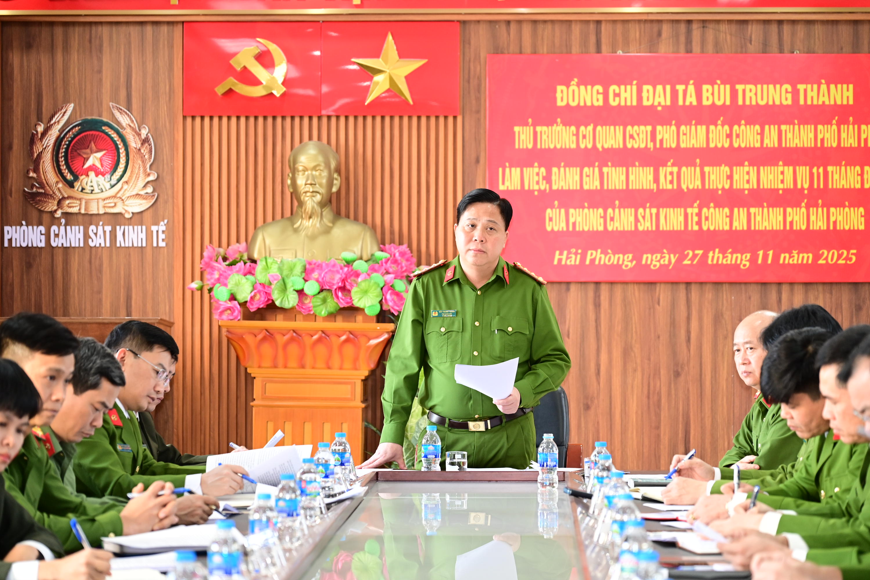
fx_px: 2416
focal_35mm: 100
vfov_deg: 13.7
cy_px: 292
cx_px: 439
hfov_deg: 20.4
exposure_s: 1/160
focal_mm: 99
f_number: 4
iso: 2000
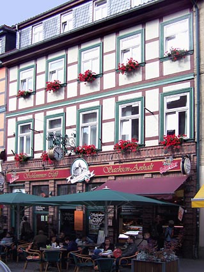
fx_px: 298
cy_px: 136
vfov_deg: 49.0
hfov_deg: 37.7
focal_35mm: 38
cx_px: 102
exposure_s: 1/320
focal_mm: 6.3
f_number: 2.8
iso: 64
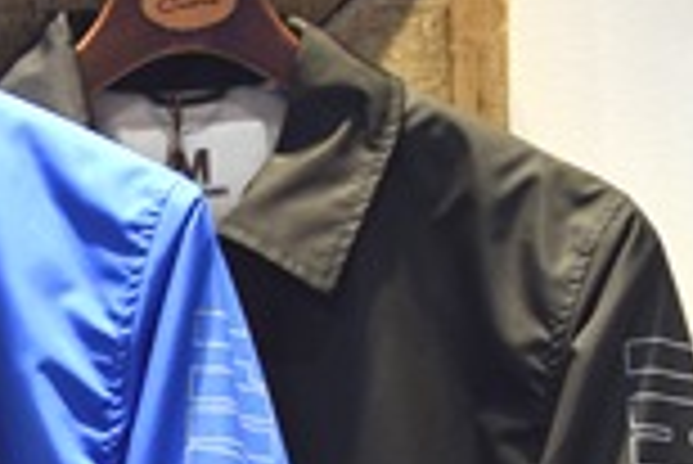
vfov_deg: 11.6
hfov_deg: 16.2
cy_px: 766
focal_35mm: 112
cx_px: -446
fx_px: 2158
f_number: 4
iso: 450
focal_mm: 18
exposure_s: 1/60
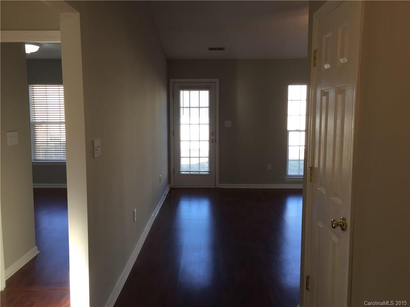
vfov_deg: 48.2
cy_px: 154
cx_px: 205
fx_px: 343
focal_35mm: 29
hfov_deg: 61.7
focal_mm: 4.15
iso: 40
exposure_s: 1/120
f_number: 2.2
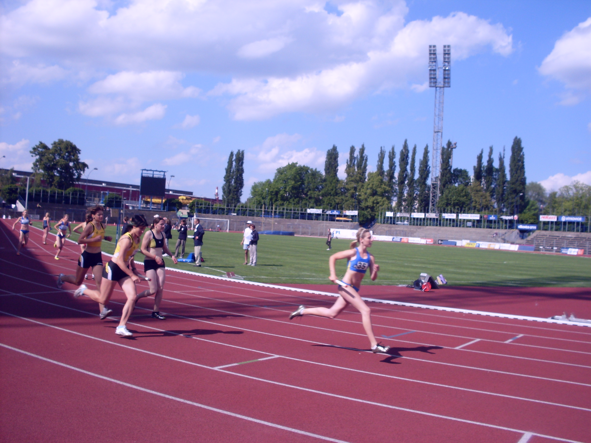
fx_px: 649
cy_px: 222
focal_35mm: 38
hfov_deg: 49.0
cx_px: 296
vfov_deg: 37.7
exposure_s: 1/250
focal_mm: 6.3
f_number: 8.4
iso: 80
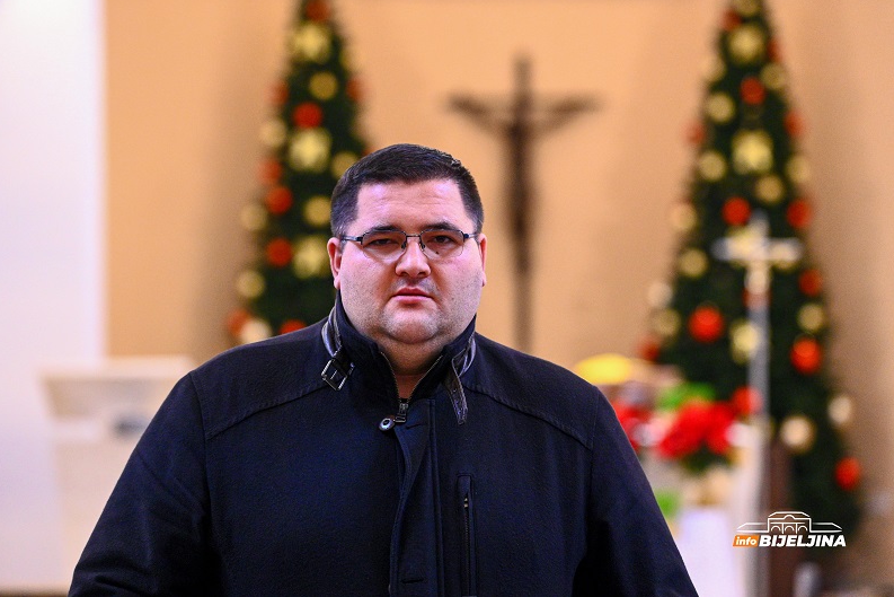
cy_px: 299
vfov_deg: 10.9
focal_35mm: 126
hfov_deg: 16.3
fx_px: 3129
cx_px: 444
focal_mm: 125
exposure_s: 1/500
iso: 6400
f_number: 2.8
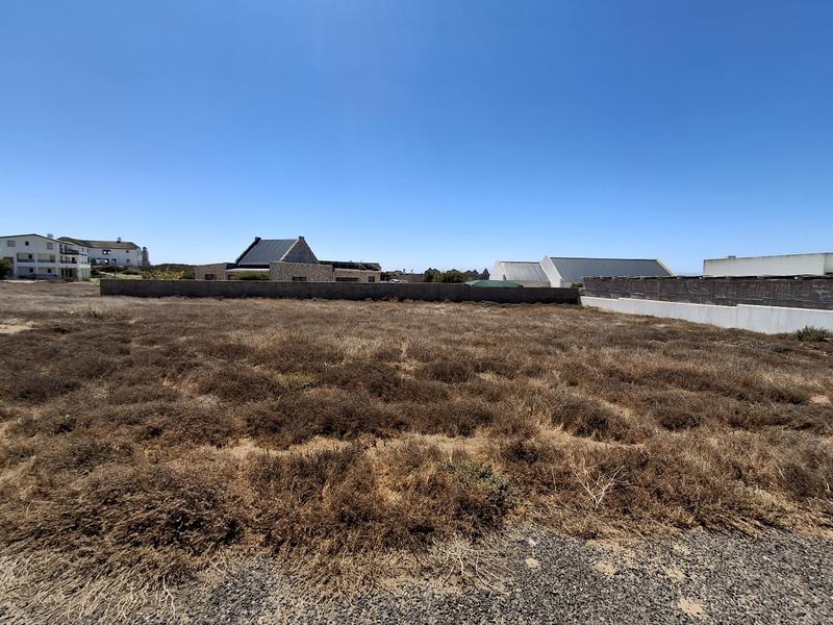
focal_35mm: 16
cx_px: 416
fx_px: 385
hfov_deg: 94.5
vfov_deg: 78.1
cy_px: 312
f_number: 2.2
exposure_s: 1/1855
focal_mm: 1.64
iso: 40
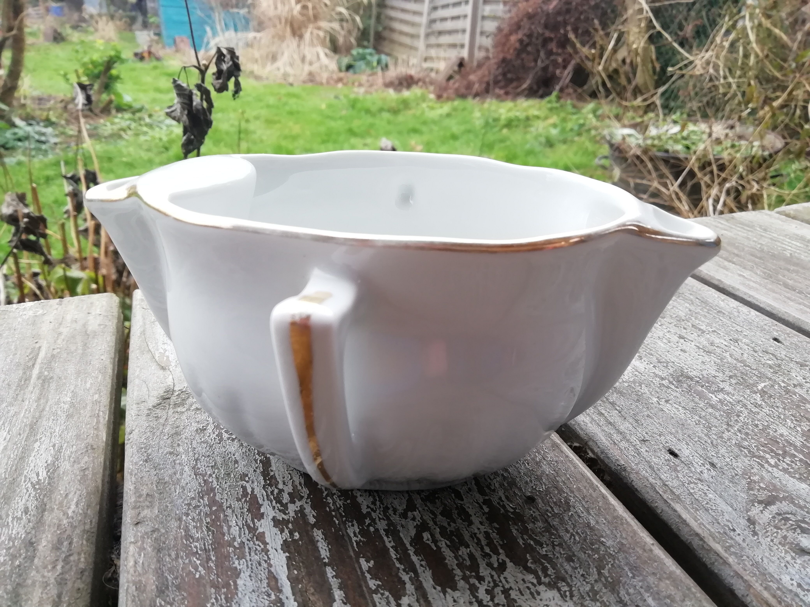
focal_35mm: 26
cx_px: 405
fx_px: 608
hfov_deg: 67.3
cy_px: 304
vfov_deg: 53.1
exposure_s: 1/100
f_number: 2.2
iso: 100
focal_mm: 3.21
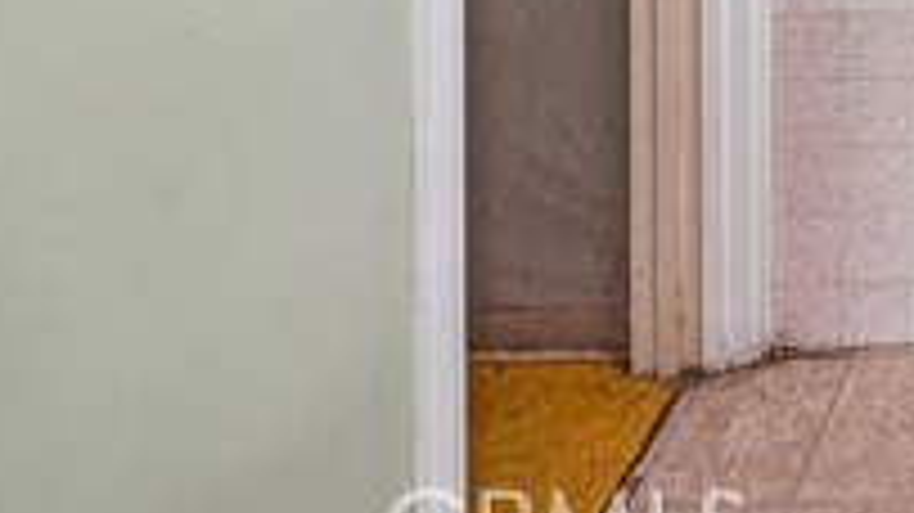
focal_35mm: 43
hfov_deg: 32.9
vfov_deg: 20.8
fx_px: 1042
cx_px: 1229
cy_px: -364
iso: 400
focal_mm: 13
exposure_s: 1/13
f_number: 8
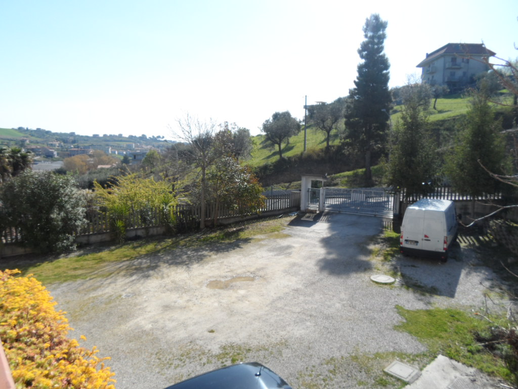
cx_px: 259
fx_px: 374
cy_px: 194
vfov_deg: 54.9
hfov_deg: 69.4
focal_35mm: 25
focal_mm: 4.5
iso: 80
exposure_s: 1/1500
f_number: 2.5
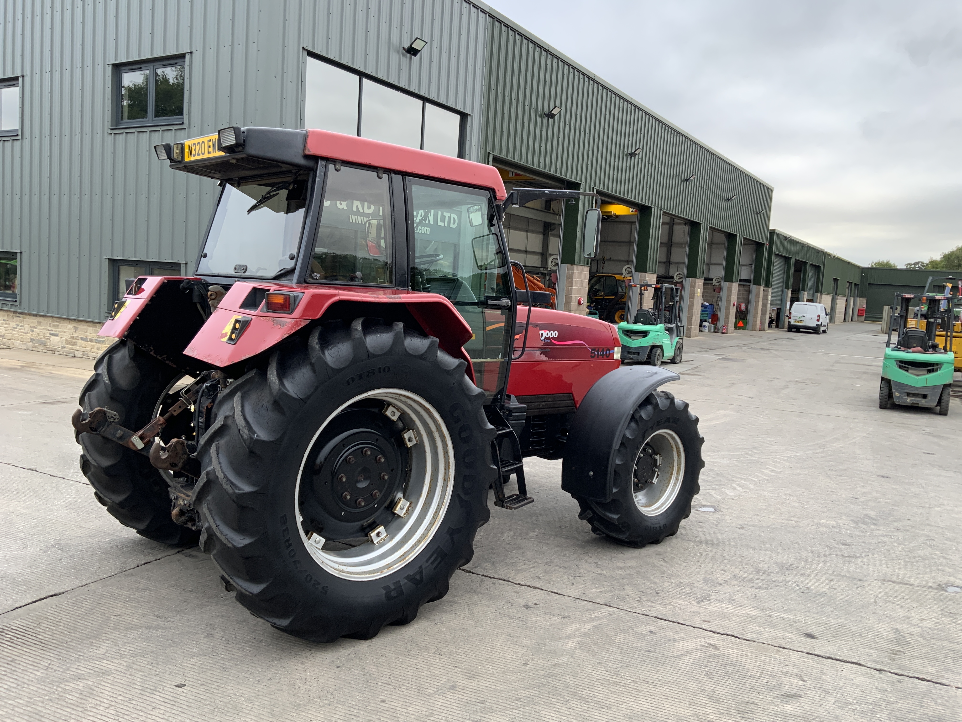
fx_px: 806
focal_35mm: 29
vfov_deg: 48.2
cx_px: 481
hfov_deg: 61.7
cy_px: 361
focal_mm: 3
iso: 25
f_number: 1.8
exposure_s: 1/122
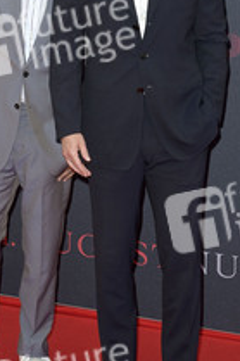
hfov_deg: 12.3
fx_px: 1112
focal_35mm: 111
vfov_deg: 18.4
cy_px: 126
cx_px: 97
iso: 400
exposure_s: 1/250
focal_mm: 58
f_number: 7.1
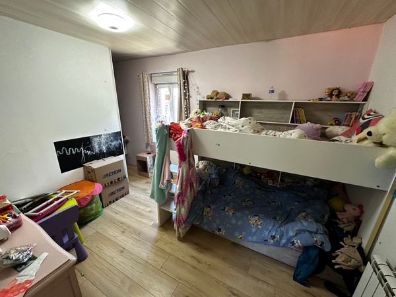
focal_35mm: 14
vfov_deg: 85.7
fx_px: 160
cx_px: 198
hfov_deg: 102.1
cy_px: 148
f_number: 2.2
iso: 250
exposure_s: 1/50
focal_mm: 2.22
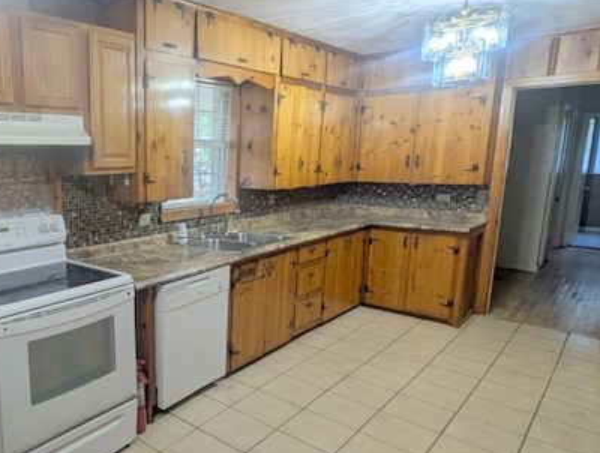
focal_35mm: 24
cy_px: 229
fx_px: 417
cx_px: 122
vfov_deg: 57.0
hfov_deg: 65.2
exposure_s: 1/60
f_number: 1.95
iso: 66
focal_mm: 2.23
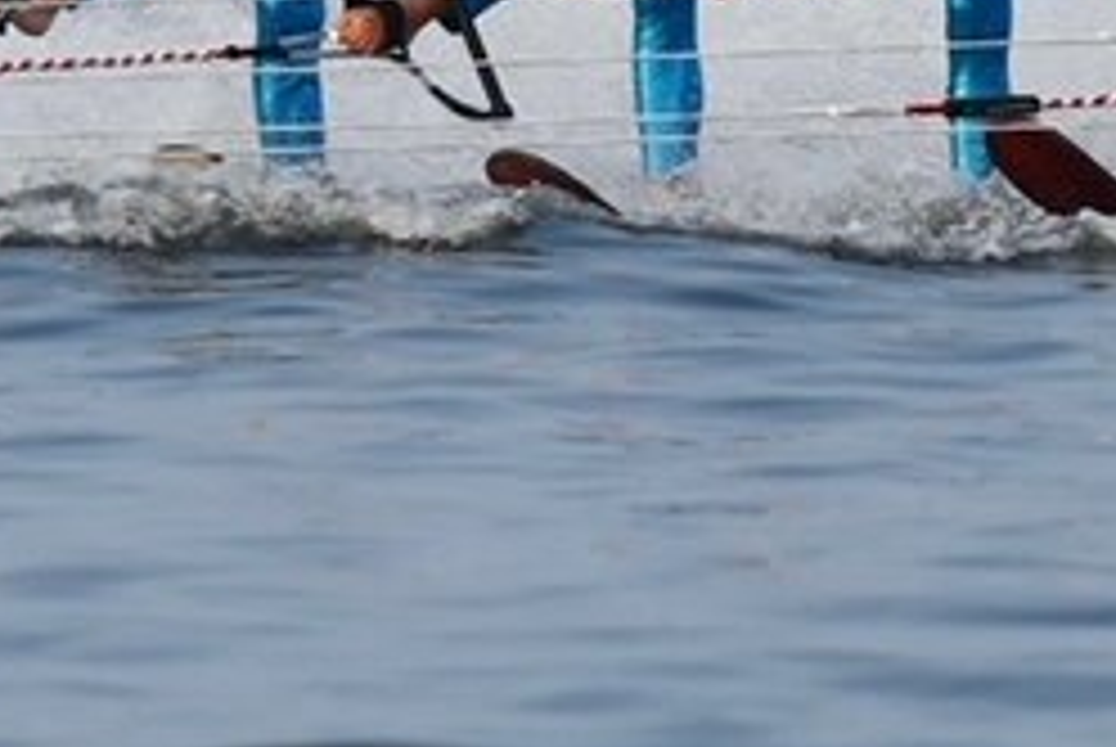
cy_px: -878
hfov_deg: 0.9
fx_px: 71942
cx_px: 230
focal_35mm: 2318
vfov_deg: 0.6
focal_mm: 300
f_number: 5
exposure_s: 1/1000
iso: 400
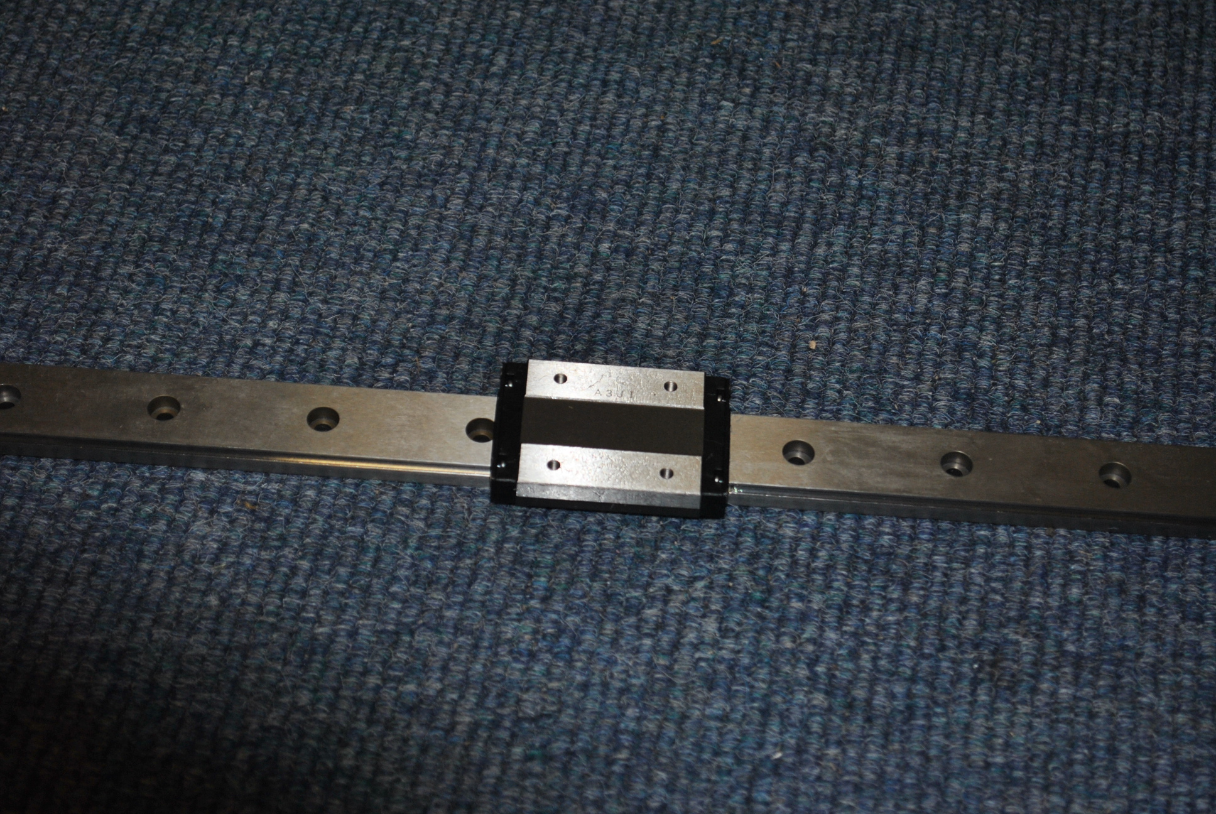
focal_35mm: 82
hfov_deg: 24.6
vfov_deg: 16.6
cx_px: 608
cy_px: 407
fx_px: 2790
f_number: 5.6
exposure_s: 1/60
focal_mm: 55
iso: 200
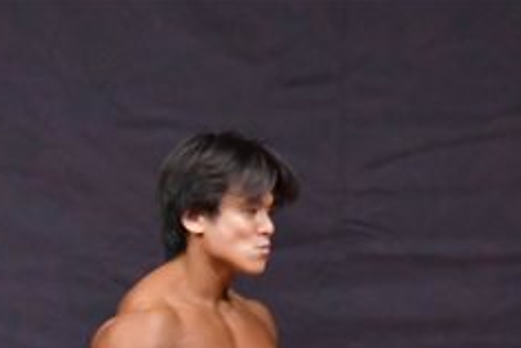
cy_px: 567
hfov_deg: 2.3
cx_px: -161
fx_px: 12873
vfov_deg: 1.5
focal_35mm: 889
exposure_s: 1/400
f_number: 5.6
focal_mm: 180
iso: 5000
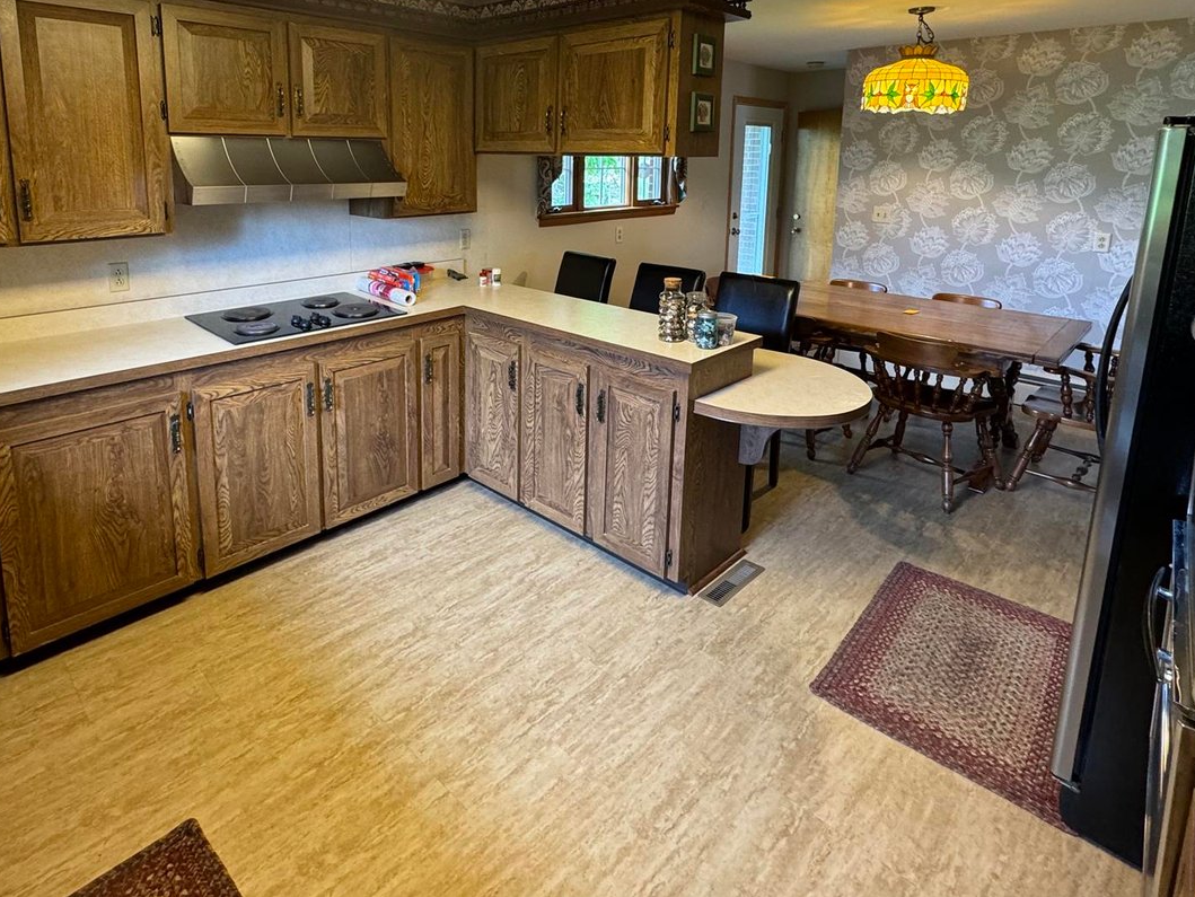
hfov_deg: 81.2
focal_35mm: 20
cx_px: 513
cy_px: 259
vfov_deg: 63.3
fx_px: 691
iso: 250
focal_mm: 2.22
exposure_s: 1/60
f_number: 2.2
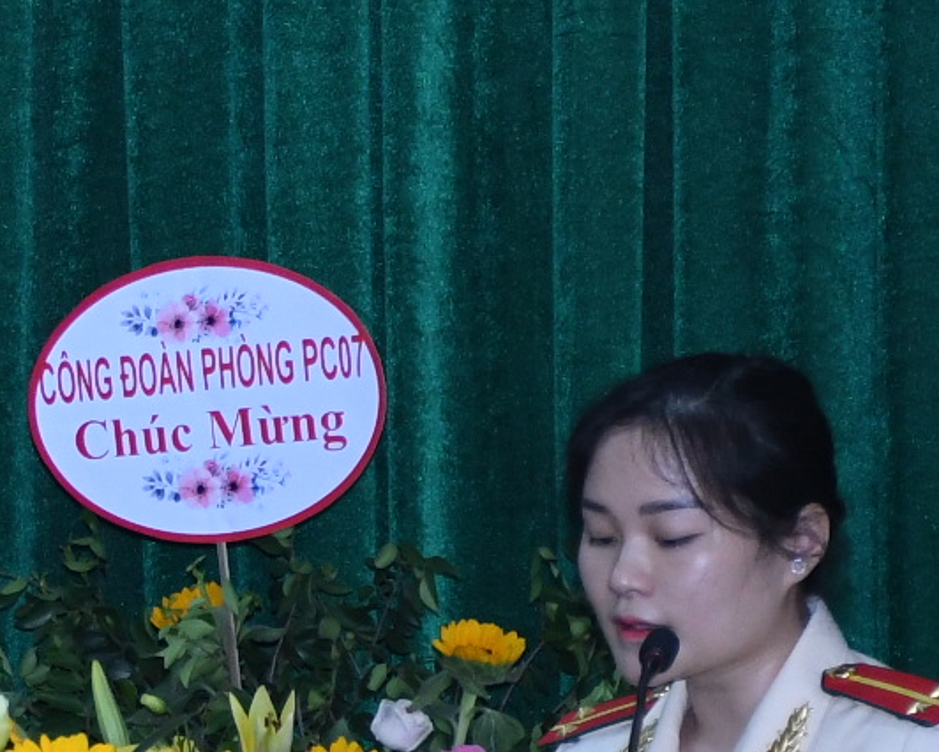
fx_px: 10648
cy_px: 334
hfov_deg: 5.0
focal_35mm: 383
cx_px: -898
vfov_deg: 4.0
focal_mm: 52
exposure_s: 1/200
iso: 1000
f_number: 4.8
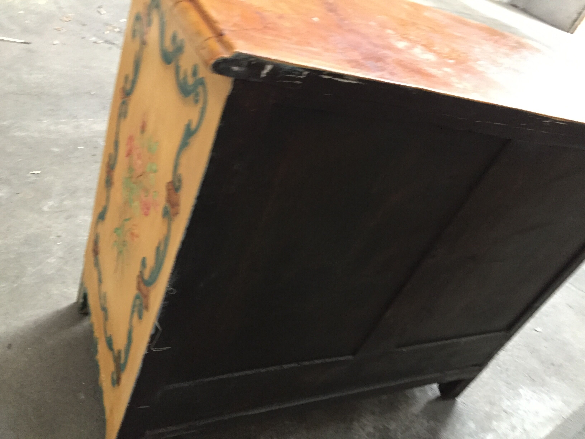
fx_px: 490
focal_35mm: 29
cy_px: 220
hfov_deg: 61.7
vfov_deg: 48.2
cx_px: 292
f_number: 2.2
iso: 250
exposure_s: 1/20
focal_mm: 4.15
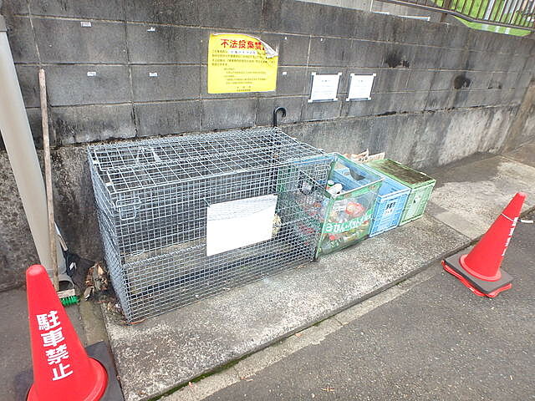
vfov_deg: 63.4
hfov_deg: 79.0
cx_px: 268
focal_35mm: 21
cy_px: 200
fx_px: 325
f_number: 3.5
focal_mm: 3.7
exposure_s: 1/80
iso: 125
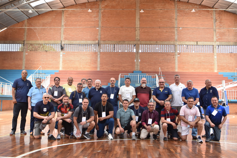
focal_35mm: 40
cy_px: 79
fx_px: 267
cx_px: 118
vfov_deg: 33.0
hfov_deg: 47.9
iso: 500
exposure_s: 1/100
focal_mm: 27
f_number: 7.1
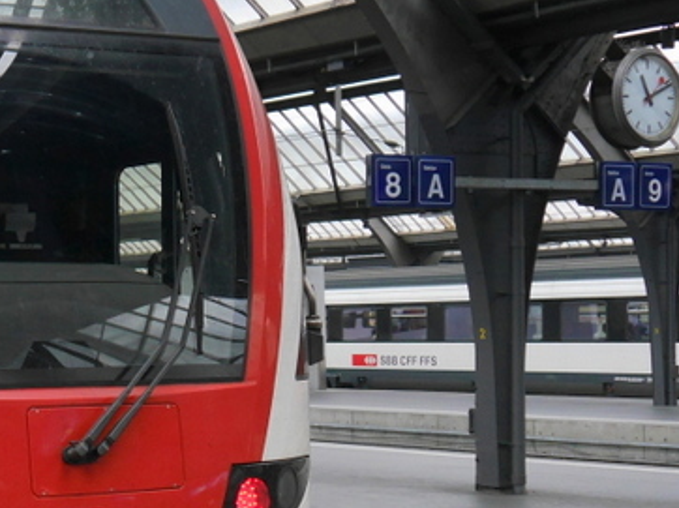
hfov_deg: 19.6
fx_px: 1843
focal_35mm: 94
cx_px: -135
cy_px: 341
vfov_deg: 15.7
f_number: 4
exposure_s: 1/60
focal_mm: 17
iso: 500
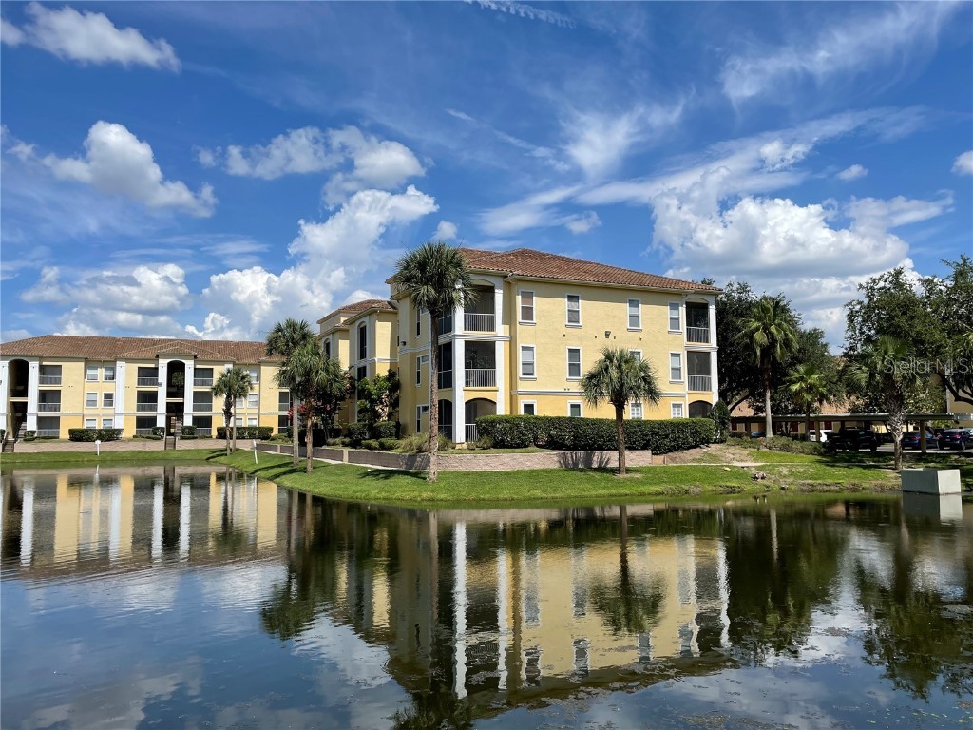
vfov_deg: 53.1
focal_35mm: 26
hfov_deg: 67.3
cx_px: 486
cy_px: 365
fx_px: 731
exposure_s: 1/4831
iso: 32
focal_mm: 4.2
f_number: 1.6
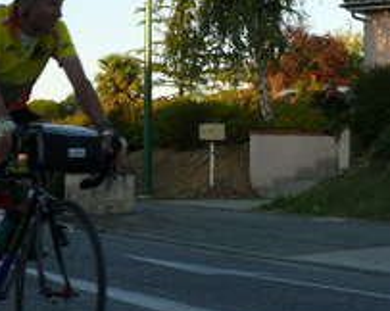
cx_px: 44
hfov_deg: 18.7
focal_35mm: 101
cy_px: 184
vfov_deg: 15.2
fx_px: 1165
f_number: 4
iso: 100
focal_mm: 7.4
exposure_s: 1/200
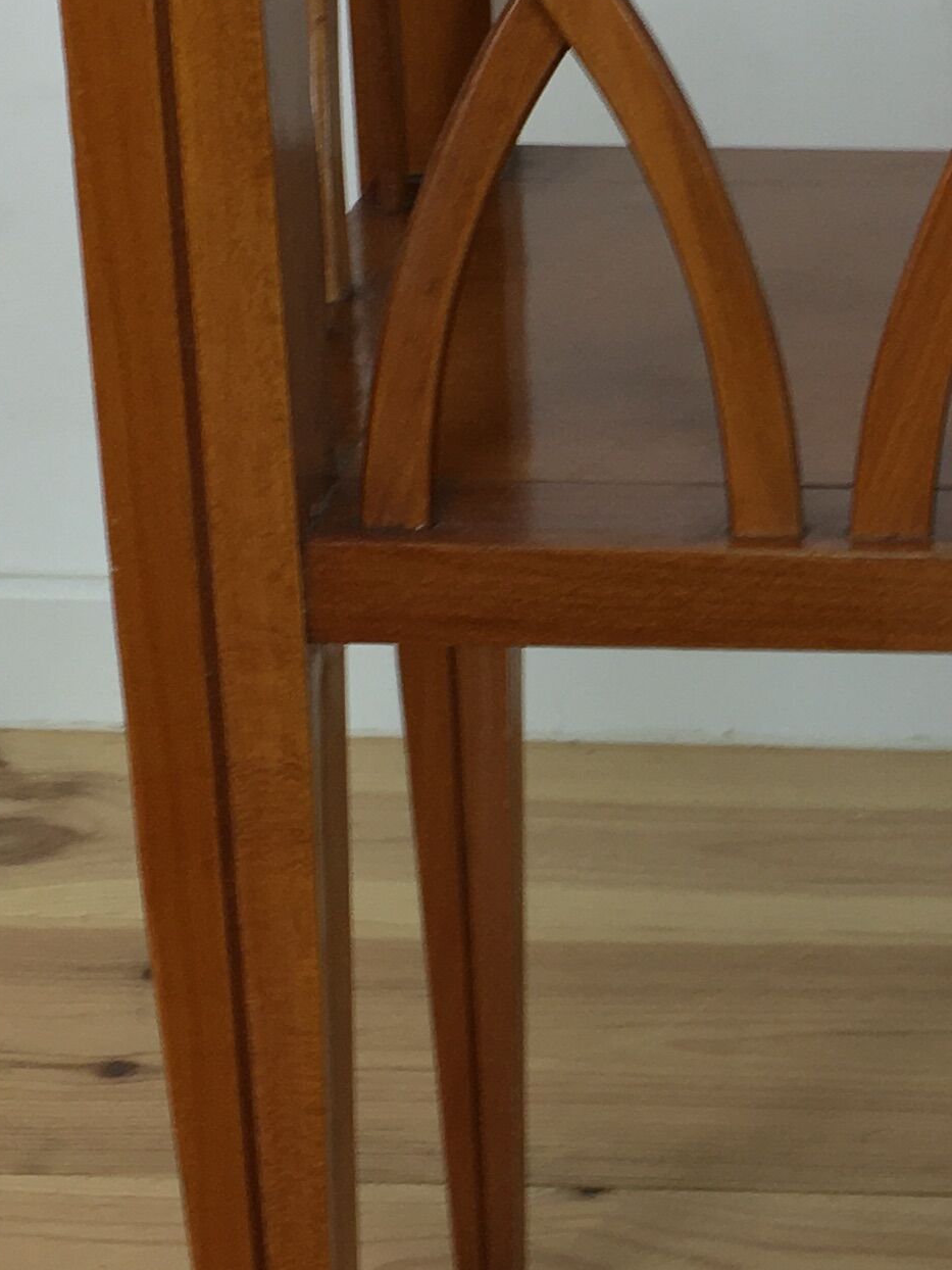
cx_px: 993
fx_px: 3447
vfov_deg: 20.8
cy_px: 510
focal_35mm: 94
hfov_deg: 15.4
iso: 40
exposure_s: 1/33
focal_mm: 4.15
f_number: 2.2
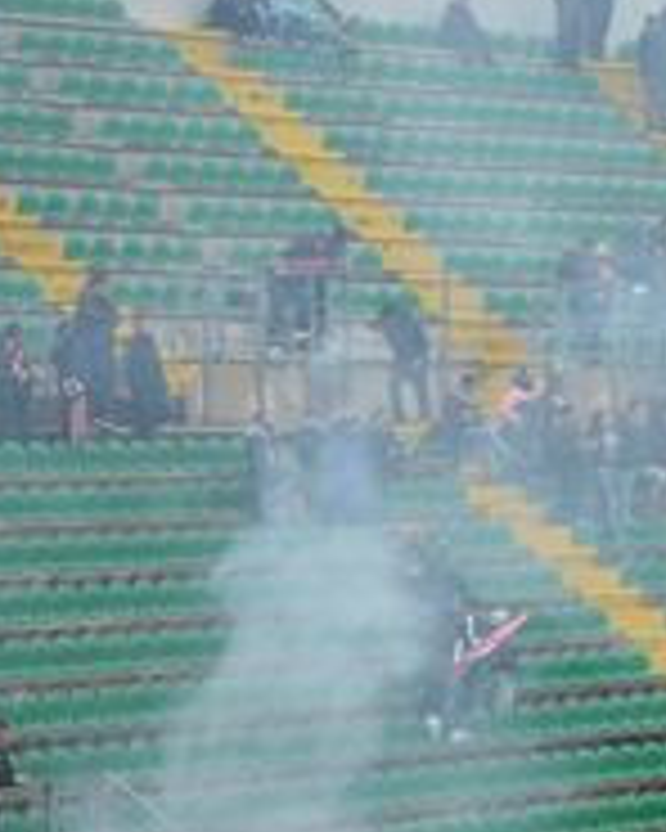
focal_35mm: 225
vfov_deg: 8.6
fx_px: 5544
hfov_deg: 6.8
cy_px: 528
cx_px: 1089
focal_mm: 52
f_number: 6.3
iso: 200
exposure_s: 1/160
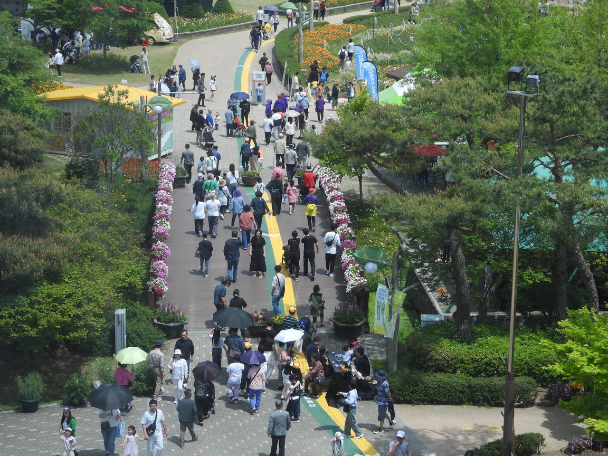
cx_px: 304
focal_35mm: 91
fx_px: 1598
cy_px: 228
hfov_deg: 21.5
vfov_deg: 16.2
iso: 100
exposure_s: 1/500
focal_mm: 16.3
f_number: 3.5
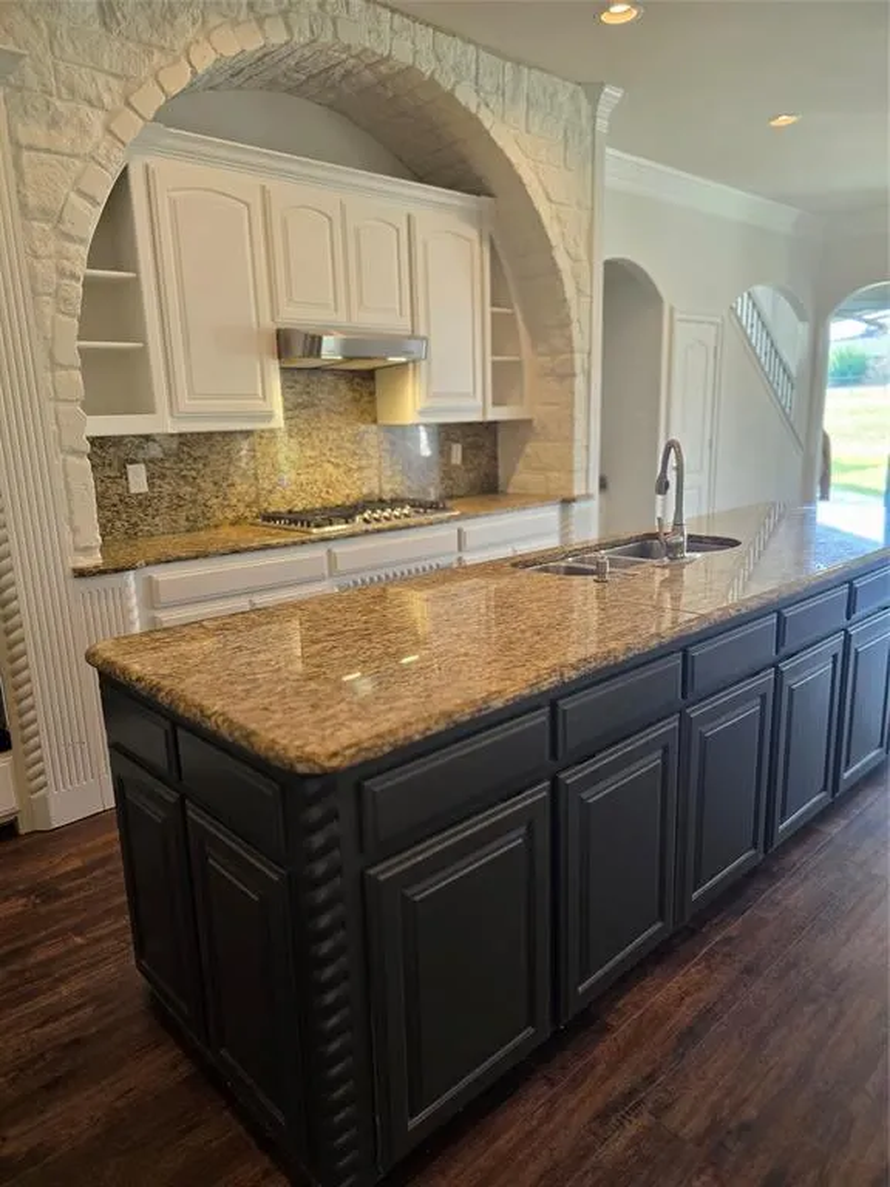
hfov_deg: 58.9
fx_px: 788
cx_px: 445
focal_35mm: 23
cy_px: 594
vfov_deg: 73.9
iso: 160
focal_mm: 6.3
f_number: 1.7
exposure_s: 1/120
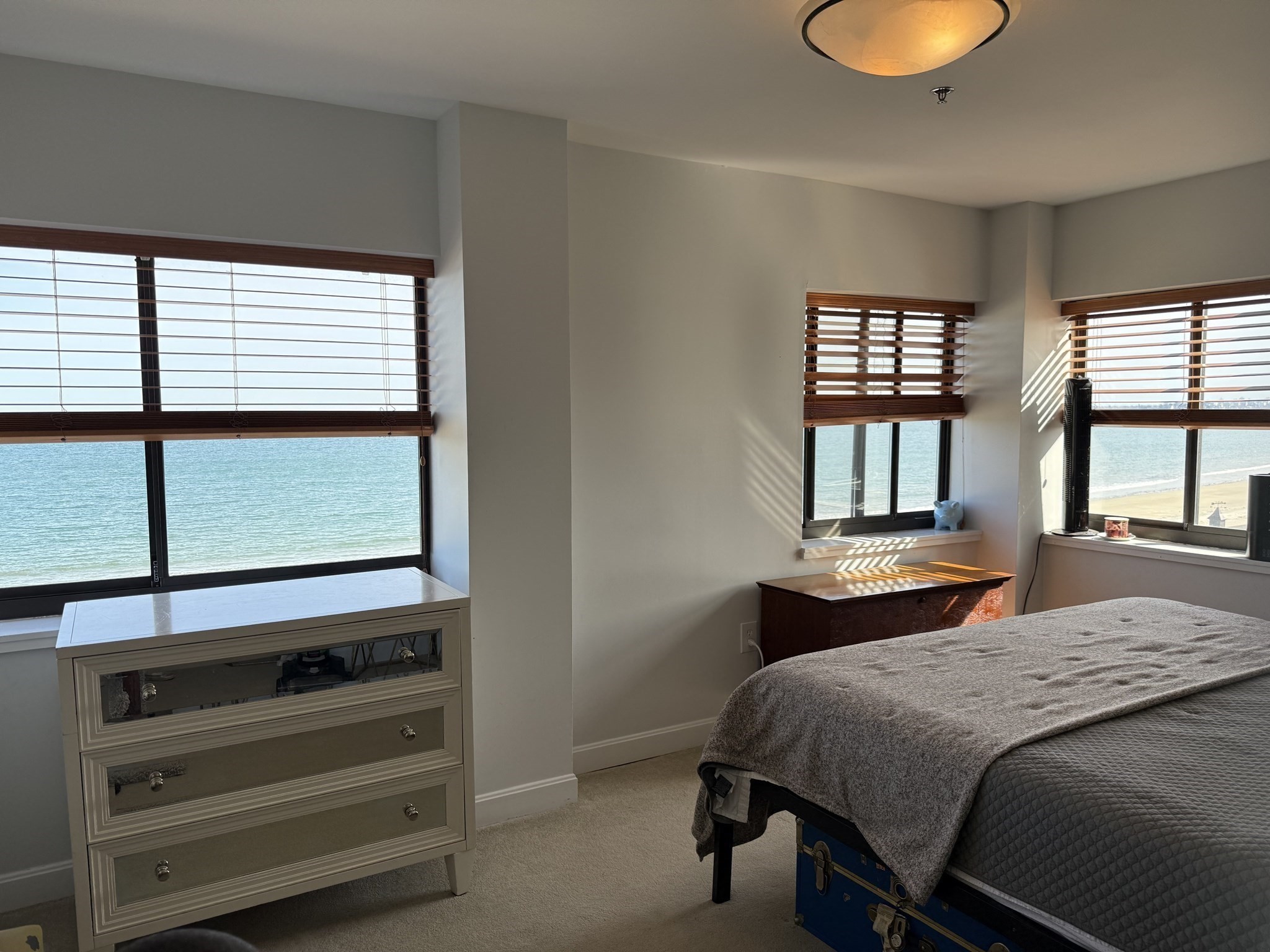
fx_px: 881
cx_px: 635
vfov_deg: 56.8
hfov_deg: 71.6
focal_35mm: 24
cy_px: 476
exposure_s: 1/1091
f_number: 1.78
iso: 100
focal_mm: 6.76
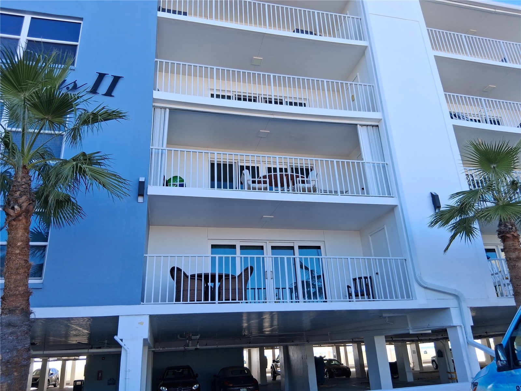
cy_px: 196
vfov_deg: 53.1
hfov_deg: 67.3
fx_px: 391
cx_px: 260
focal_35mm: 26
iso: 25
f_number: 1.8
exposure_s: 1/148
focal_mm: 3.98
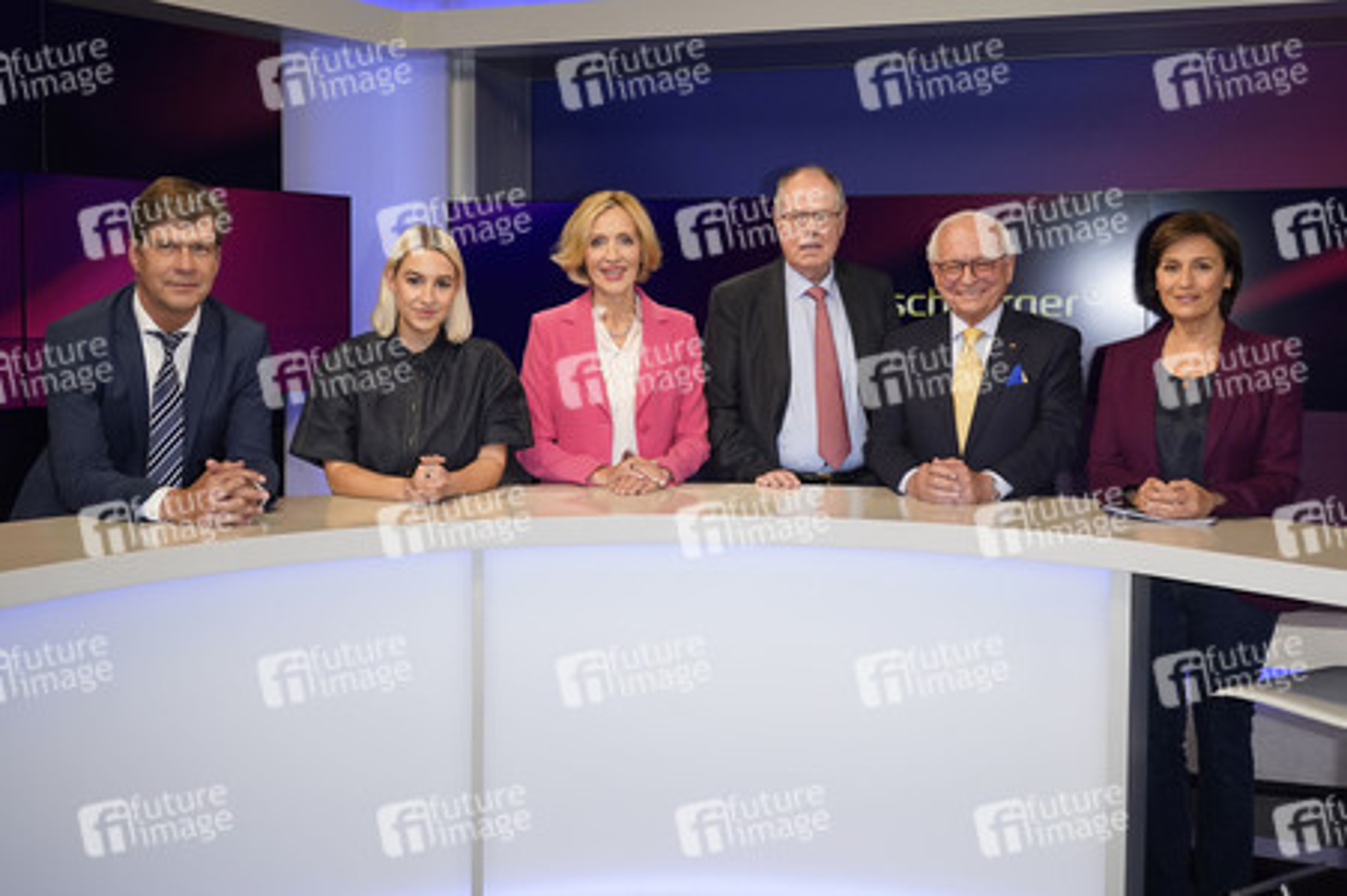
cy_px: 448
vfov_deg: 43.5
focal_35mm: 30
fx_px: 1122
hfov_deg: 62.0
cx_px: 674
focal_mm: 30
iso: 2000
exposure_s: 1/160
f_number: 6.3
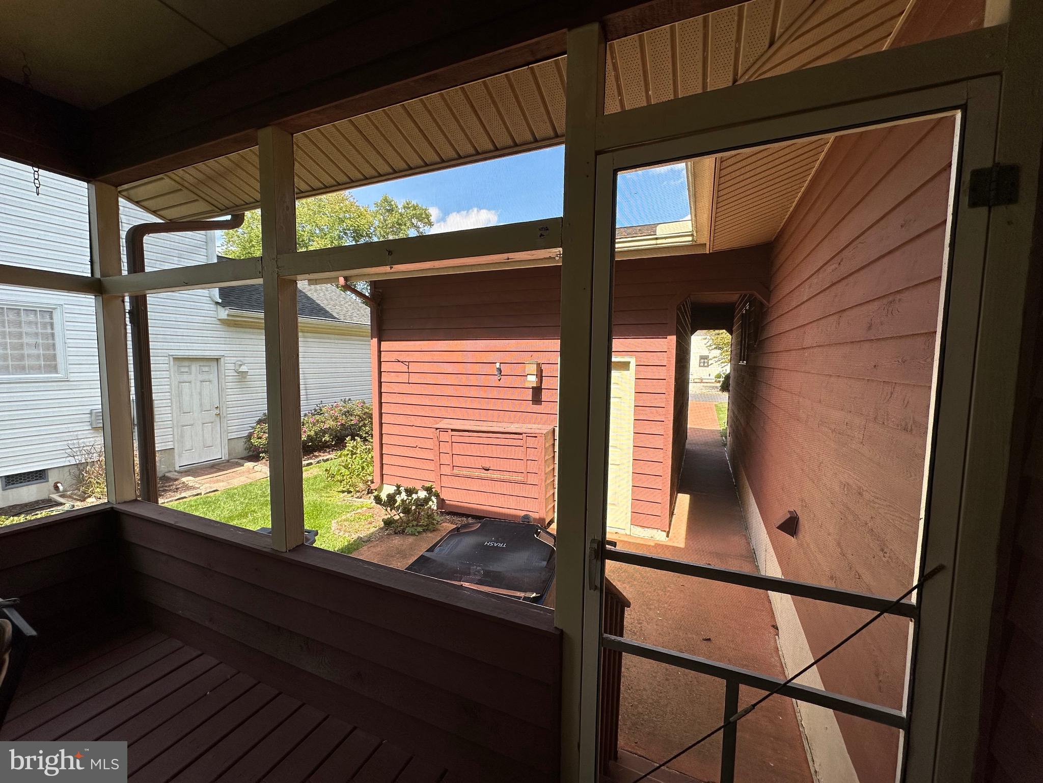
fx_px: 422
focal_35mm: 14
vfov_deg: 85.7
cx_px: 522
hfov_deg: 102.1
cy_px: 392
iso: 40
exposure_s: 1/458
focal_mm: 2.22
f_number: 2.2
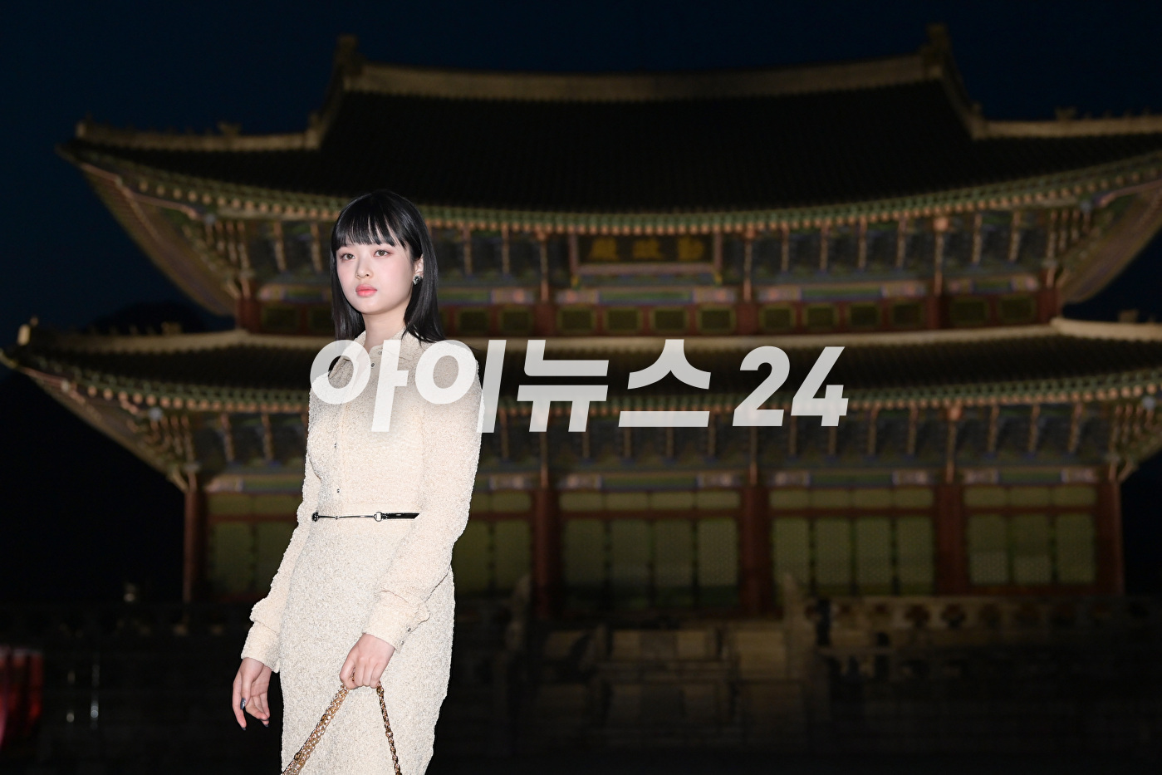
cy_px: 388
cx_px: 581
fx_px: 2260
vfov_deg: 19.5
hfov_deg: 28.8
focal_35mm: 70
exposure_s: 1/250
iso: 3200
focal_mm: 70
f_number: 5
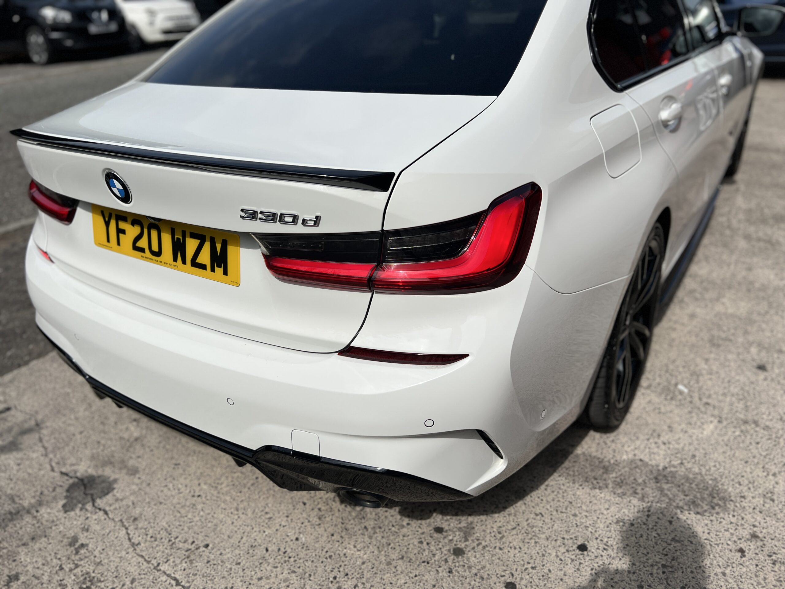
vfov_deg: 53.1
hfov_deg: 67.3
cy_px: 294
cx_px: 392
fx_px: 590
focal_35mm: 26
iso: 50
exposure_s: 1/12658
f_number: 1.5
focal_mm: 5.7
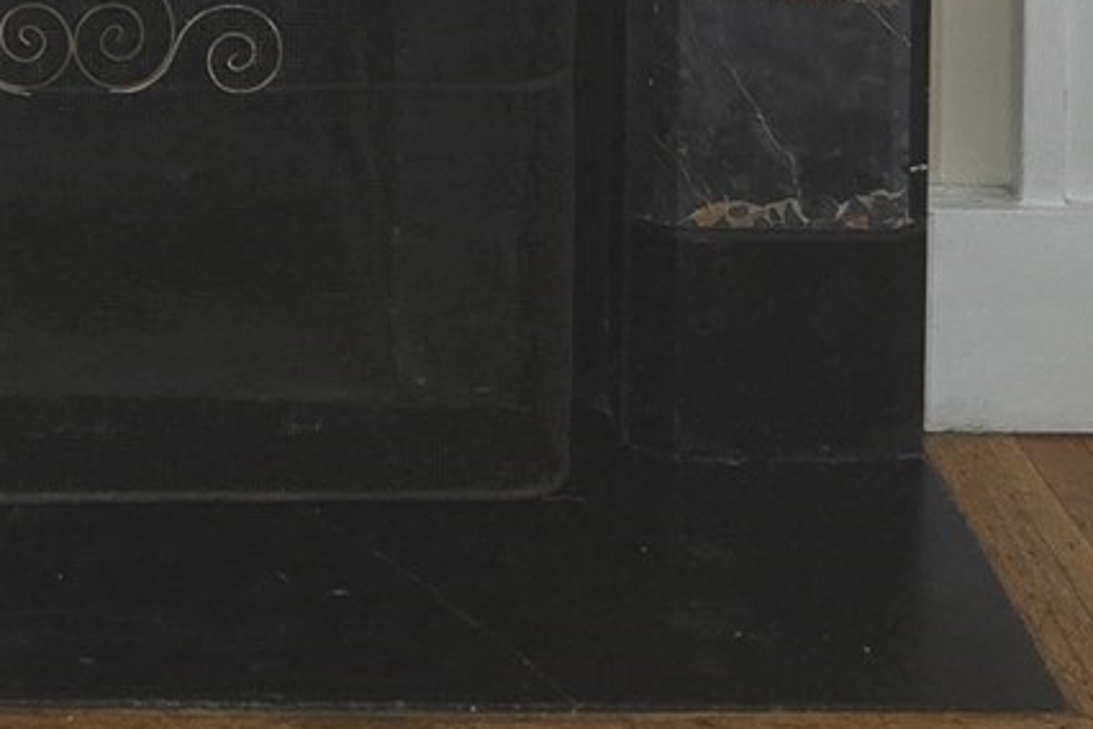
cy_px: -896
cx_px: 38
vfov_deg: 10.6
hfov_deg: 17.4
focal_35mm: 115
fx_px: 3491
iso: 100
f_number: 1.8
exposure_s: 1/30
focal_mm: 5.4
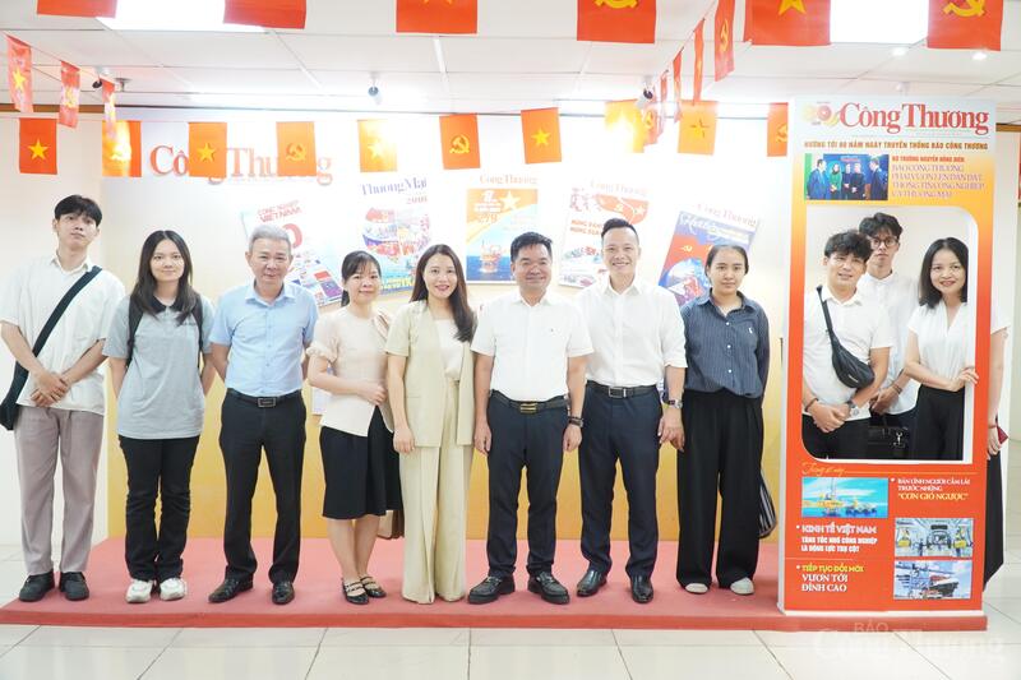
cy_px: 340
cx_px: 510
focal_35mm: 32
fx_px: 893
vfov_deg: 41.7
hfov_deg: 59.5
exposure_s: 1/40
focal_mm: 21
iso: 500
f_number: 4
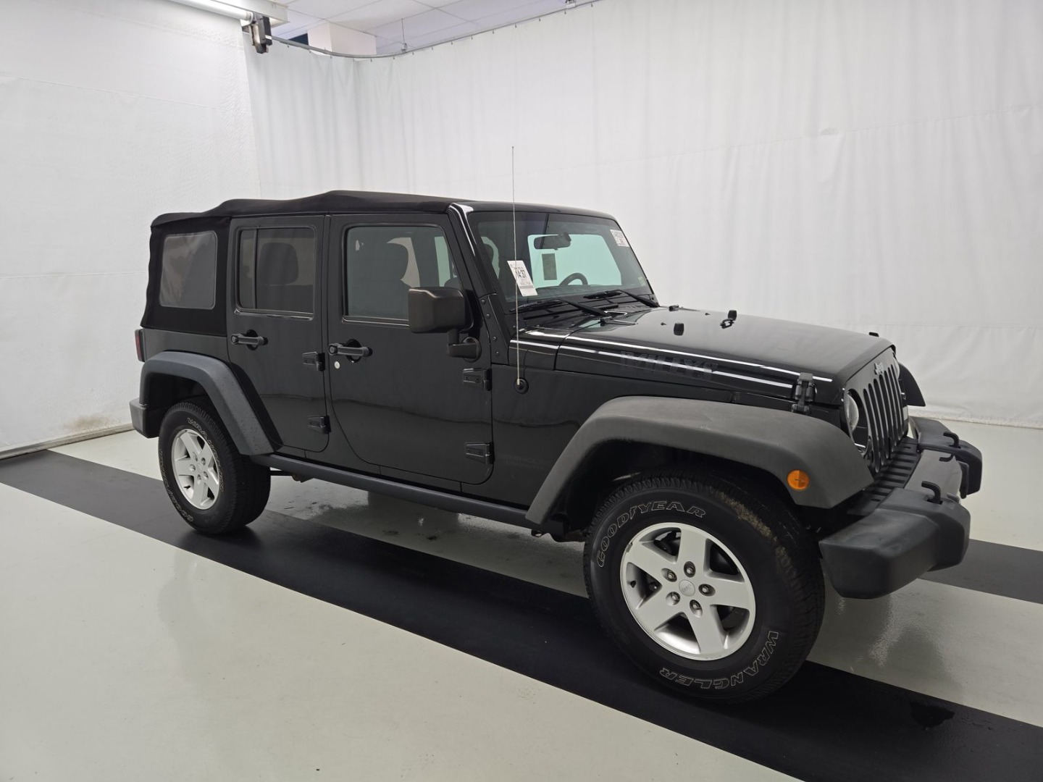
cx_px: 522
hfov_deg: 73.9
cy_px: 391
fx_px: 693
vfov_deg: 58.9
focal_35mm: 23
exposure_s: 1/59
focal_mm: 5.4
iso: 80
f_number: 1.8
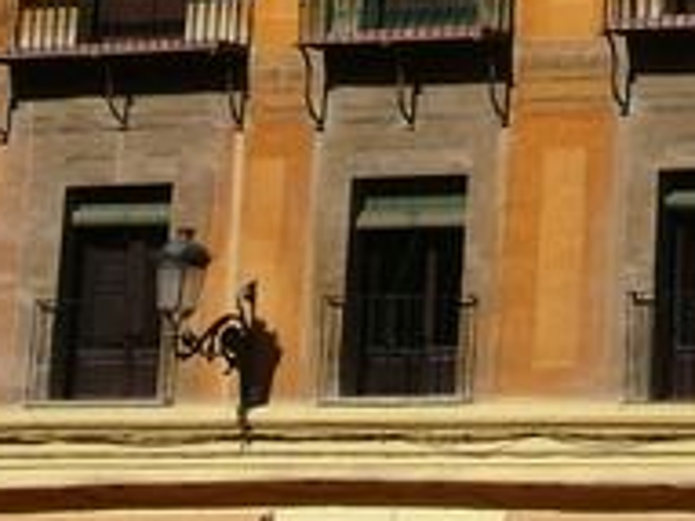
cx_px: 1314
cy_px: -368
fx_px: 4173
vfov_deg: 7.0
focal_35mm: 208
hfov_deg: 9.0
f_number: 5.6
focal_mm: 11.2
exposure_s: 1/200
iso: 100
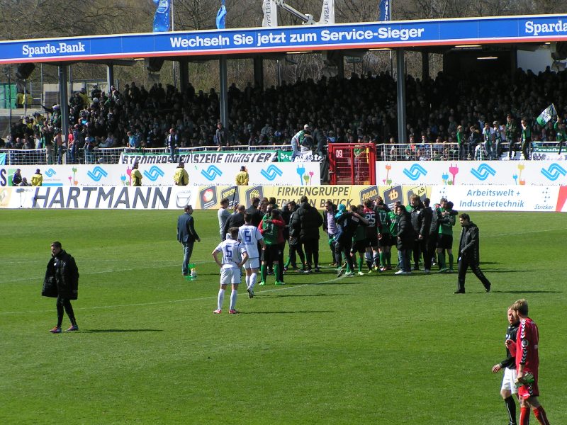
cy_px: 212
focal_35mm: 164
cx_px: 284
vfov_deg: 9.1
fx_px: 2686
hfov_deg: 12.0
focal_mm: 25.1
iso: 50
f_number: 5.6
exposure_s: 1/400
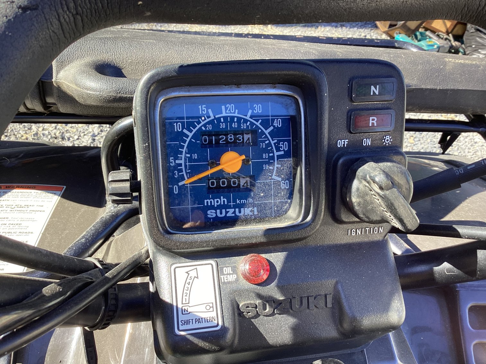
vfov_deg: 45.4
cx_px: 243
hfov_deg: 58.3
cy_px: 182
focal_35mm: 31
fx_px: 435
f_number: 2.4
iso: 32
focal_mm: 3.3
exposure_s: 1/120
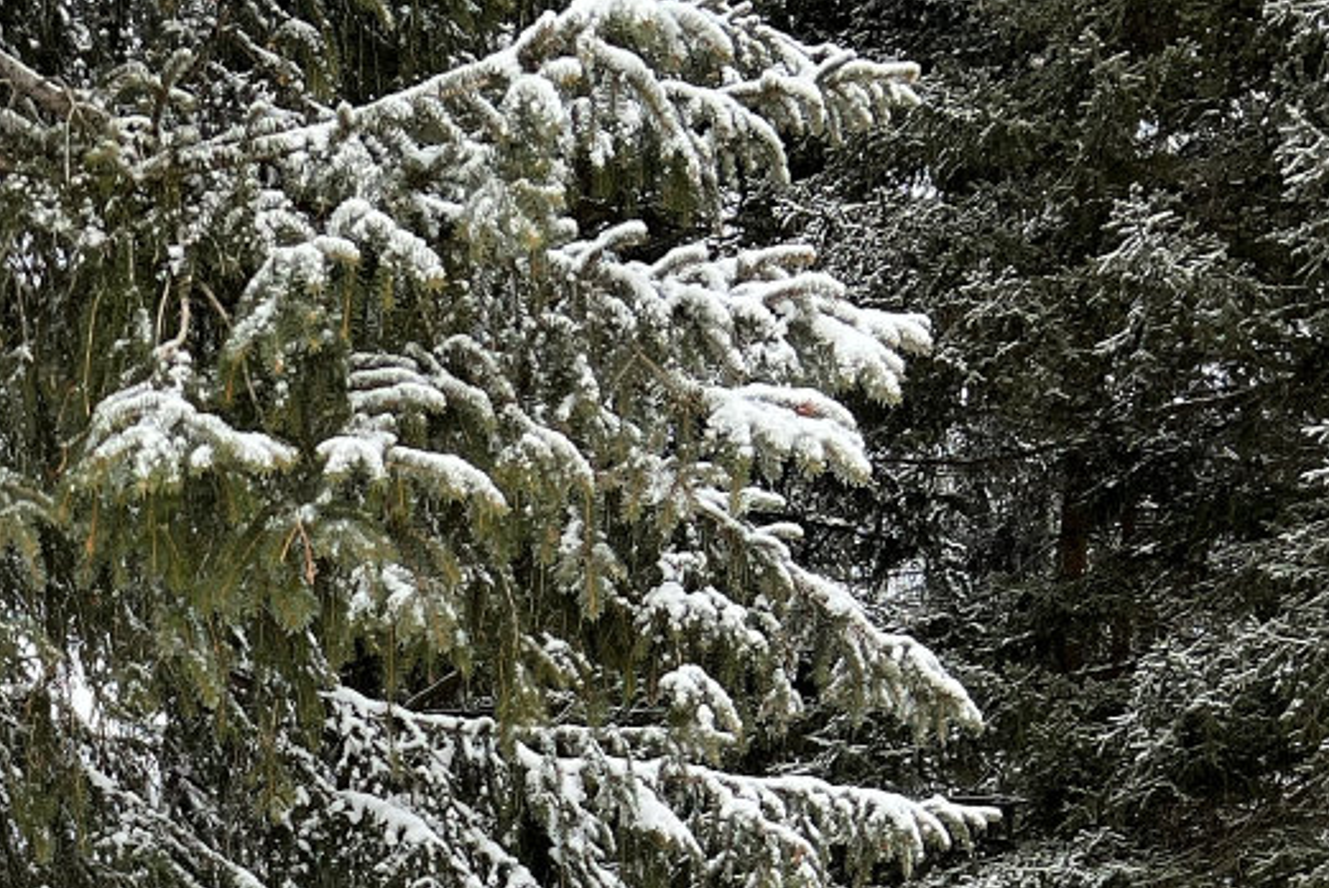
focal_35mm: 83
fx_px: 3066
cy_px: 1483
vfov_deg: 14.8
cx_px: -235
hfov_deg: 22.6
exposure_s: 1/803
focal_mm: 5.7
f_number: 1.5
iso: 50
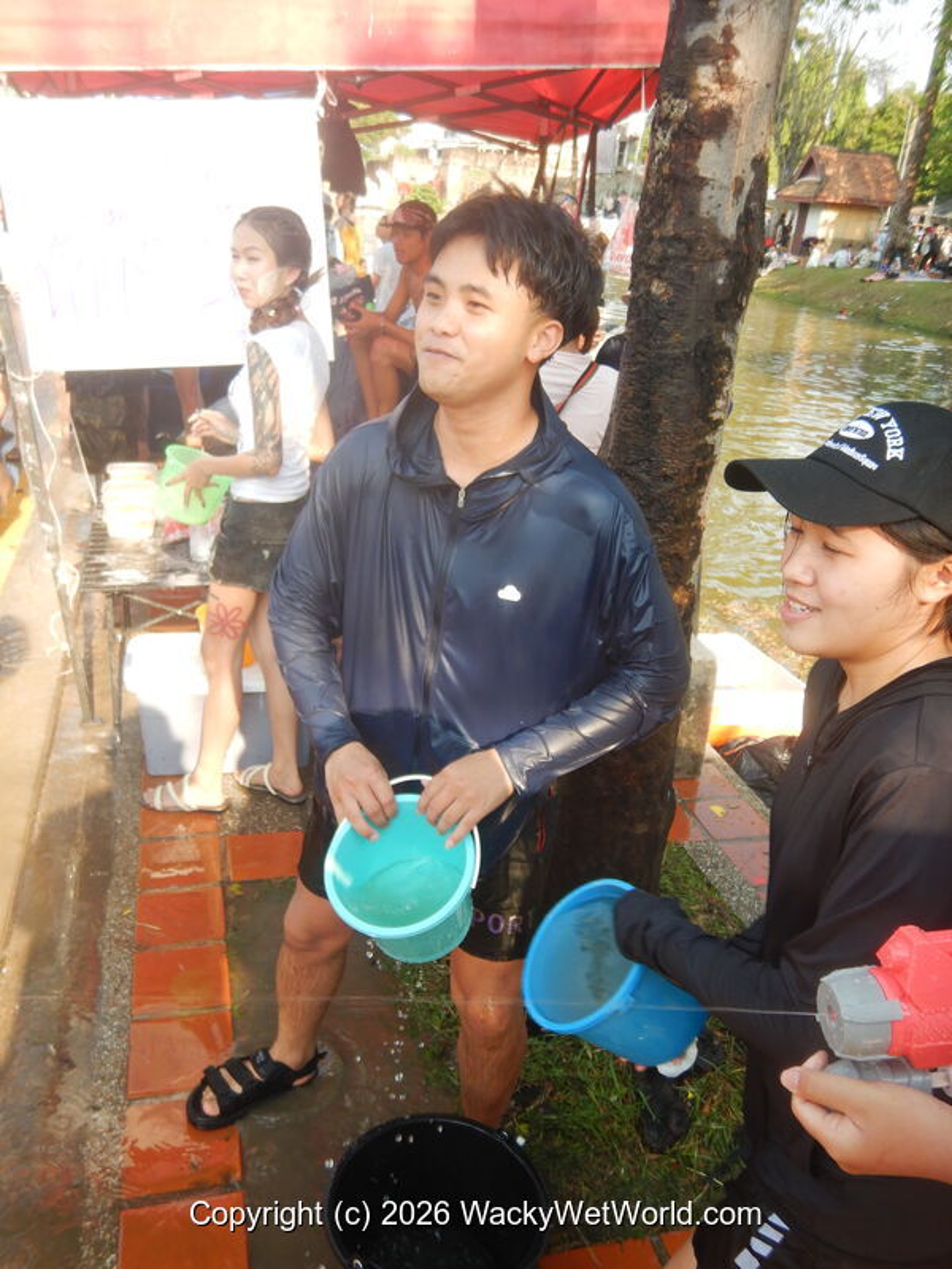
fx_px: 1063
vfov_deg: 61.7
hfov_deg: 48.2
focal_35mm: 29
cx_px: 476
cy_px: 634
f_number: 2.8
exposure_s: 1/320
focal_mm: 5.1
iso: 125
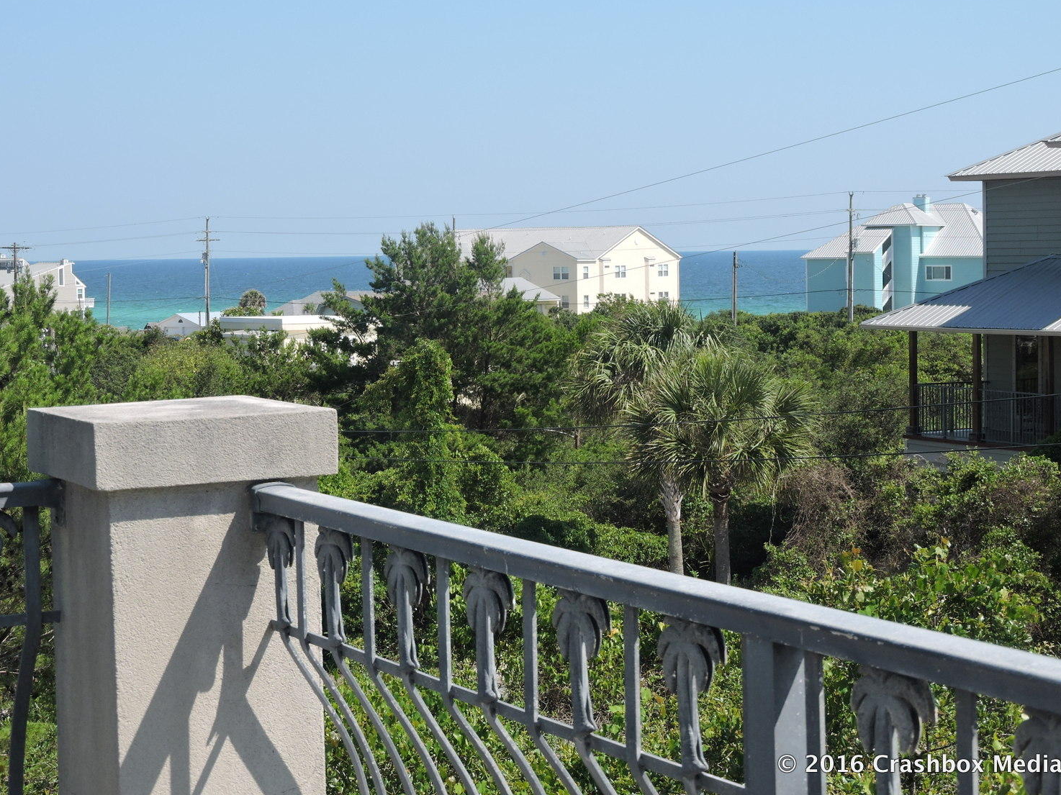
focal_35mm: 76
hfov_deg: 25.7
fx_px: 2329
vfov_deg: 19.4
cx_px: 513
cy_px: 369
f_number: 4.5
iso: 100
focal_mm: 12.5
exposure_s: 1/640
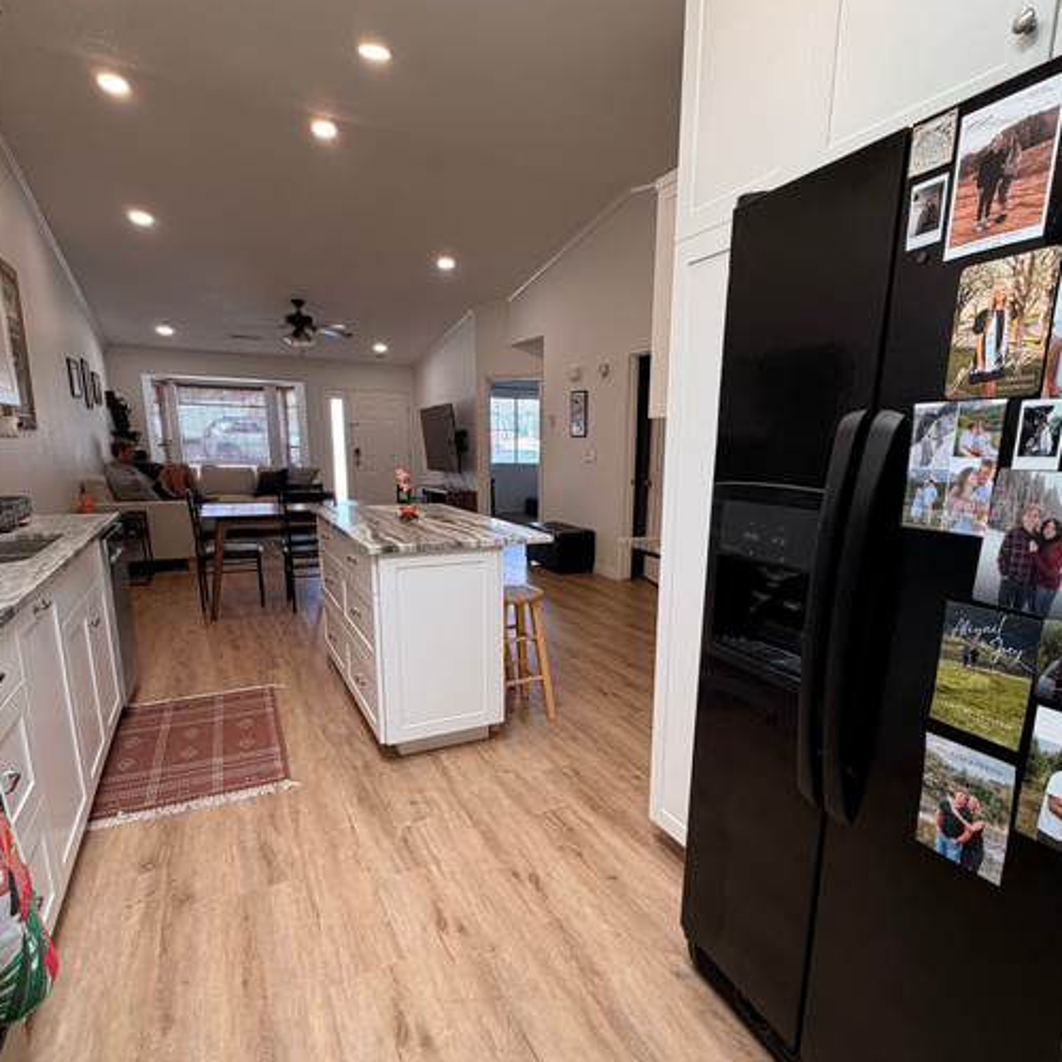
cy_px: 590
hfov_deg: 77.6
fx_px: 659
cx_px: 563
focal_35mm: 19
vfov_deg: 77.4
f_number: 2.2
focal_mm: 2.22
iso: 160
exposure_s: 1/120
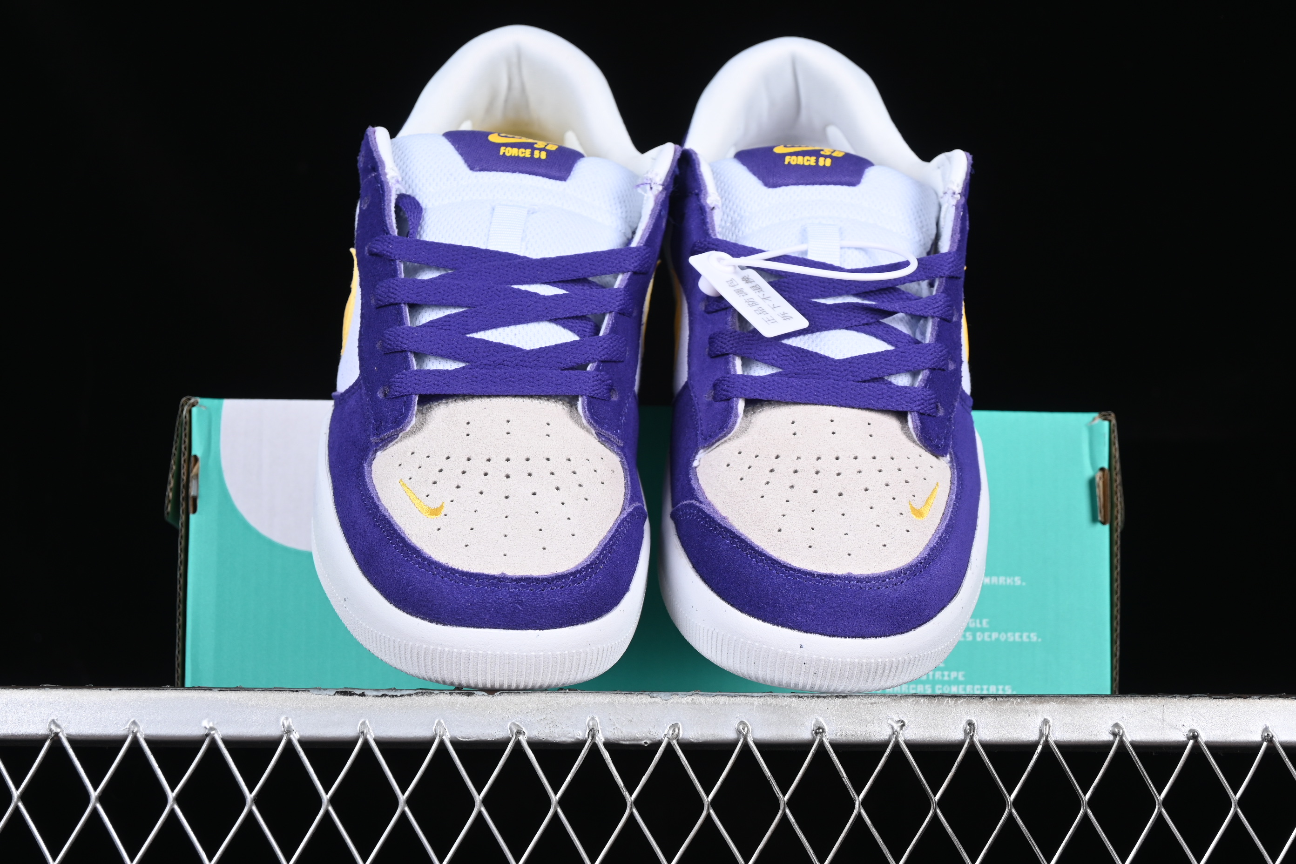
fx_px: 2700
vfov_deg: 18.2
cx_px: 648
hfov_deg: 27.0
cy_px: 432
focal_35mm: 75
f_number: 7.1
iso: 160
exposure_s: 1/80
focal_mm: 50
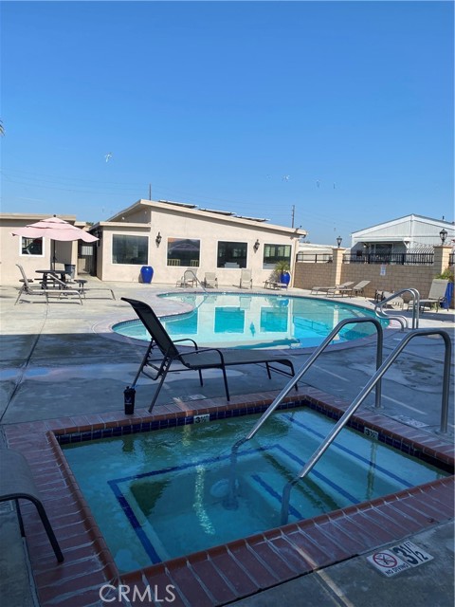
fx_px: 456
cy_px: 304
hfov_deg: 53.1
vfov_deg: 67.3
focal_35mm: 26
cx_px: 228
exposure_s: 1/3401
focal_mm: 4.25
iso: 32
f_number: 1.8
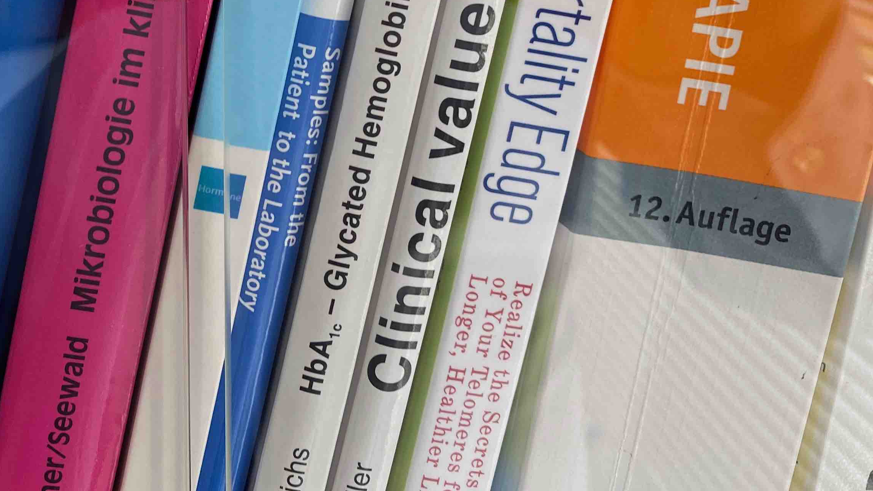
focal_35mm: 50
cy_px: -19
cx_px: 201
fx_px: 1157
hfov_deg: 40.0
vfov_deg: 22.8
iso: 64
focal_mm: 4.25
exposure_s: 1/121
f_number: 1.8
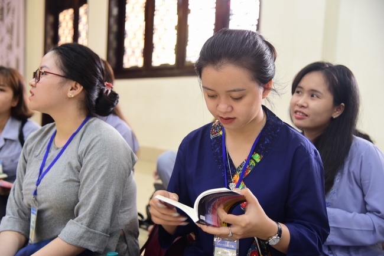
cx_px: 192
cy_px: 128
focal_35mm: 52
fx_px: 555
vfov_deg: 26.0
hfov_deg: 38.2
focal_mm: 52
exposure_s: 1/40
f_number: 4
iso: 1600
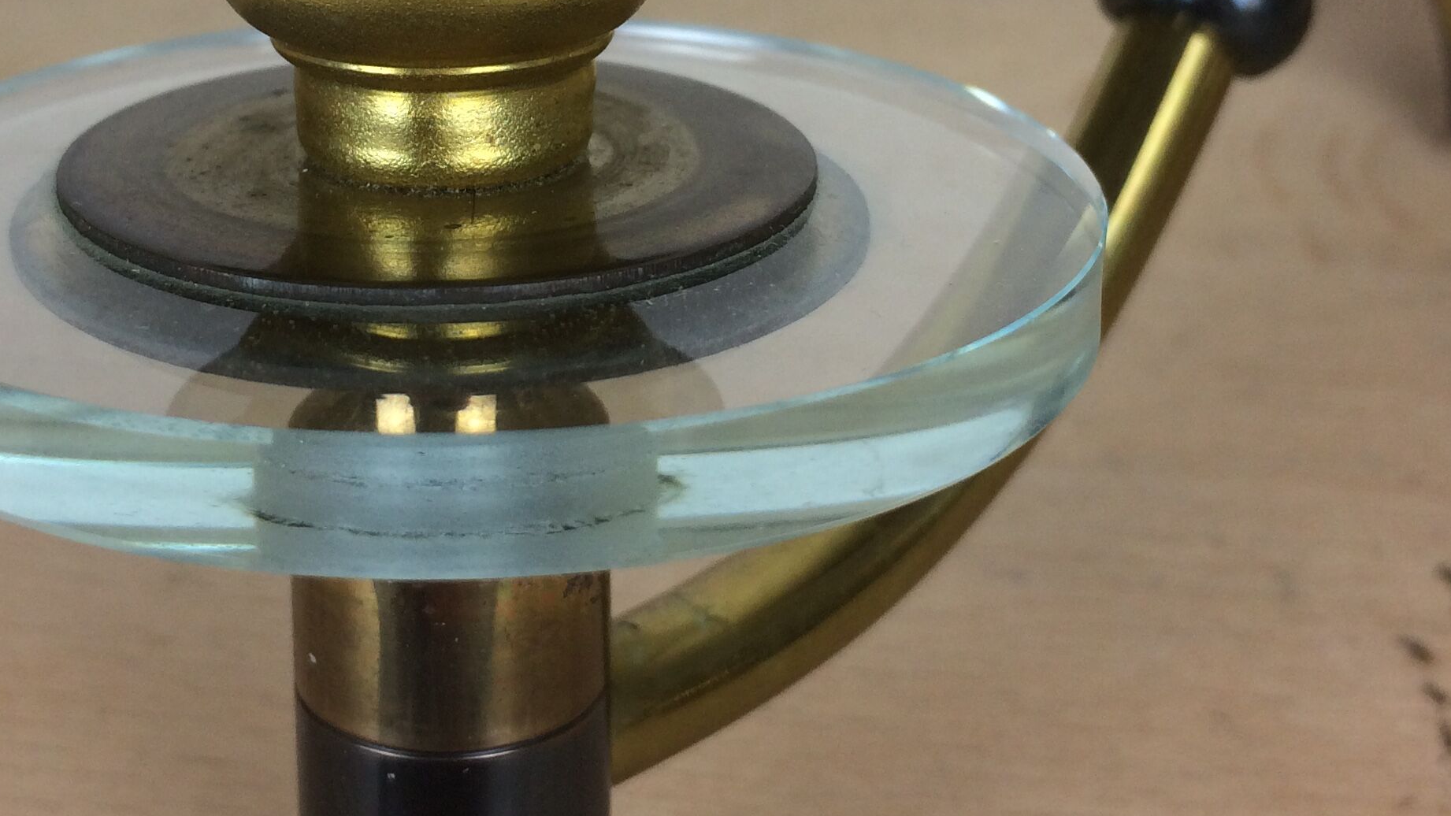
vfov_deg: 20.9
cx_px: 548
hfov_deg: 37.0
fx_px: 2155
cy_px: 42
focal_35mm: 56
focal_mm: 4.15
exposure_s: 1/100
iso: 50
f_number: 2.2
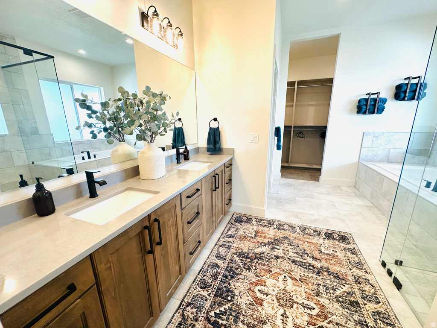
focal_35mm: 14
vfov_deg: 85.7
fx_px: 177
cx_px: 218
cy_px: 164
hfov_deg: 102.1
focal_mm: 2.22
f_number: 2.2
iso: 160
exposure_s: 1/120
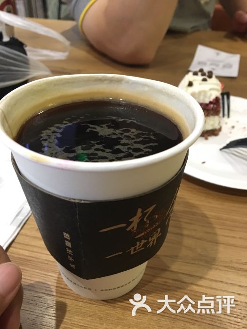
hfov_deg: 48.2
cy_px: 164
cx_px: 124
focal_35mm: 29
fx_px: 276
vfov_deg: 61.7
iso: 200
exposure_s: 1/25
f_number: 2.2
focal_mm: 4.15
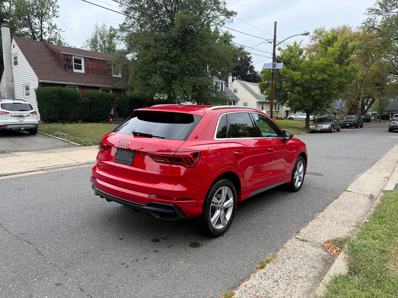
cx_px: 199
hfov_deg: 71.6
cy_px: 149
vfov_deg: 56.8
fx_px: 276
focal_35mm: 24
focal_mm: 6.76
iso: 100
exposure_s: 1/473
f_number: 1.78
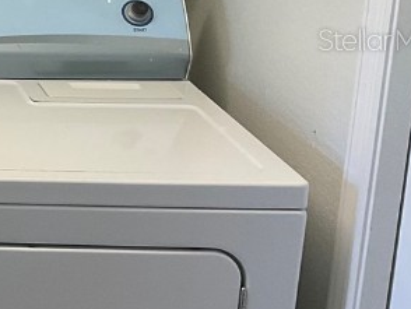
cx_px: -266
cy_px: 39
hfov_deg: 16.9
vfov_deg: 14.5
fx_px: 1200
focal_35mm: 101
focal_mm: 3
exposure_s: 1/60
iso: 40
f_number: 1.8
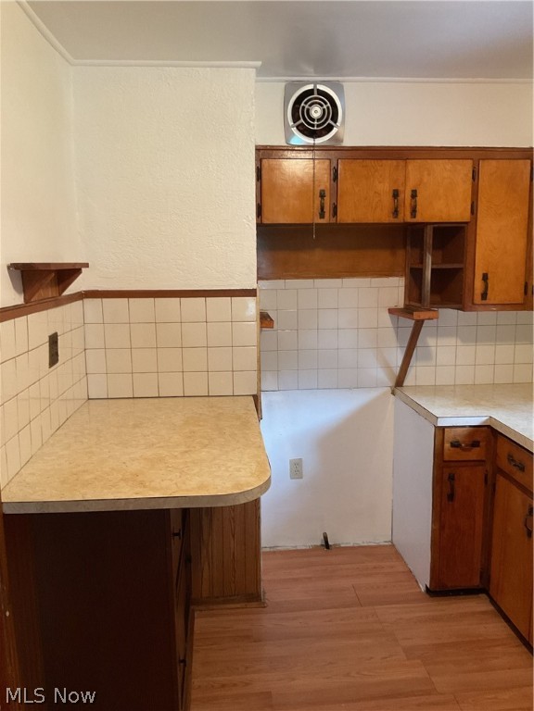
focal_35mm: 29
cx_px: 267
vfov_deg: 61.7
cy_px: 356
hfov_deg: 48.2
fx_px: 596
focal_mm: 3
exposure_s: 1/50
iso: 160
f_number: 1.8
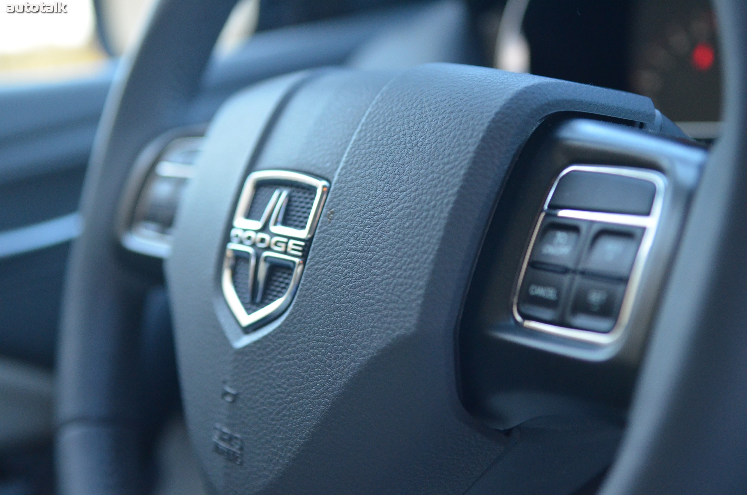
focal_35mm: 57
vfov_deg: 23.7
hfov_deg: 35.1
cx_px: 374
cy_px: 248
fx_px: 1180
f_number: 2.8
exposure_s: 1/200
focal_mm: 38
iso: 1600
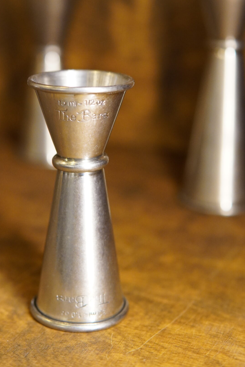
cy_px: 114
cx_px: 78
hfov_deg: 19.1
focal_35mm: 71
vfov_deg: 28.2
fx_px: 725
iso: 1600
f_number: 2.2
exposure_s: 1/160
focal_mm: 30
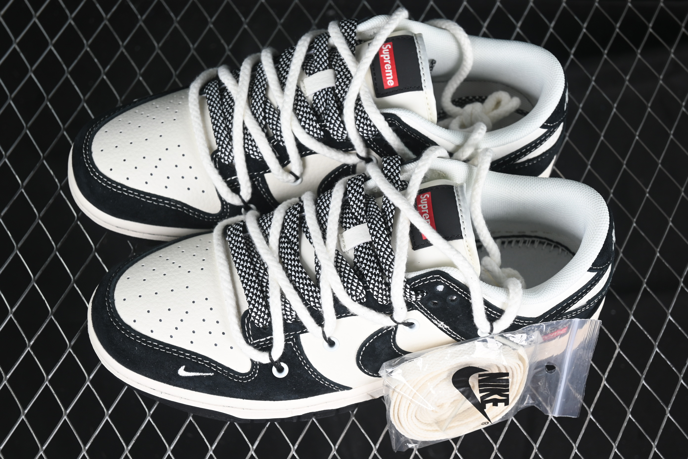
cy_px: 230
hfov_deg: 27.0
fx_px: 1433
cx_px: 344
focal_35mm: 75
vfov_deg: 18.2
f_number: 6.3
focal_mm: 50
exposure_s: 1/50
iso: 160
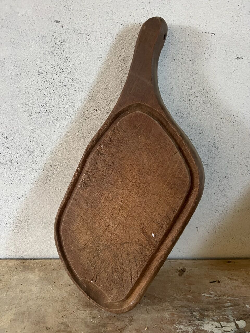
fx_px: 250
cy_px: 166
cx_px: 125
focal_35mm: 26
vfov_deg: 67.3
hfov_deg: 53.1
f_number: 1.5
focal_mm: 5.7
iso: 400
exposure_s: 1/60
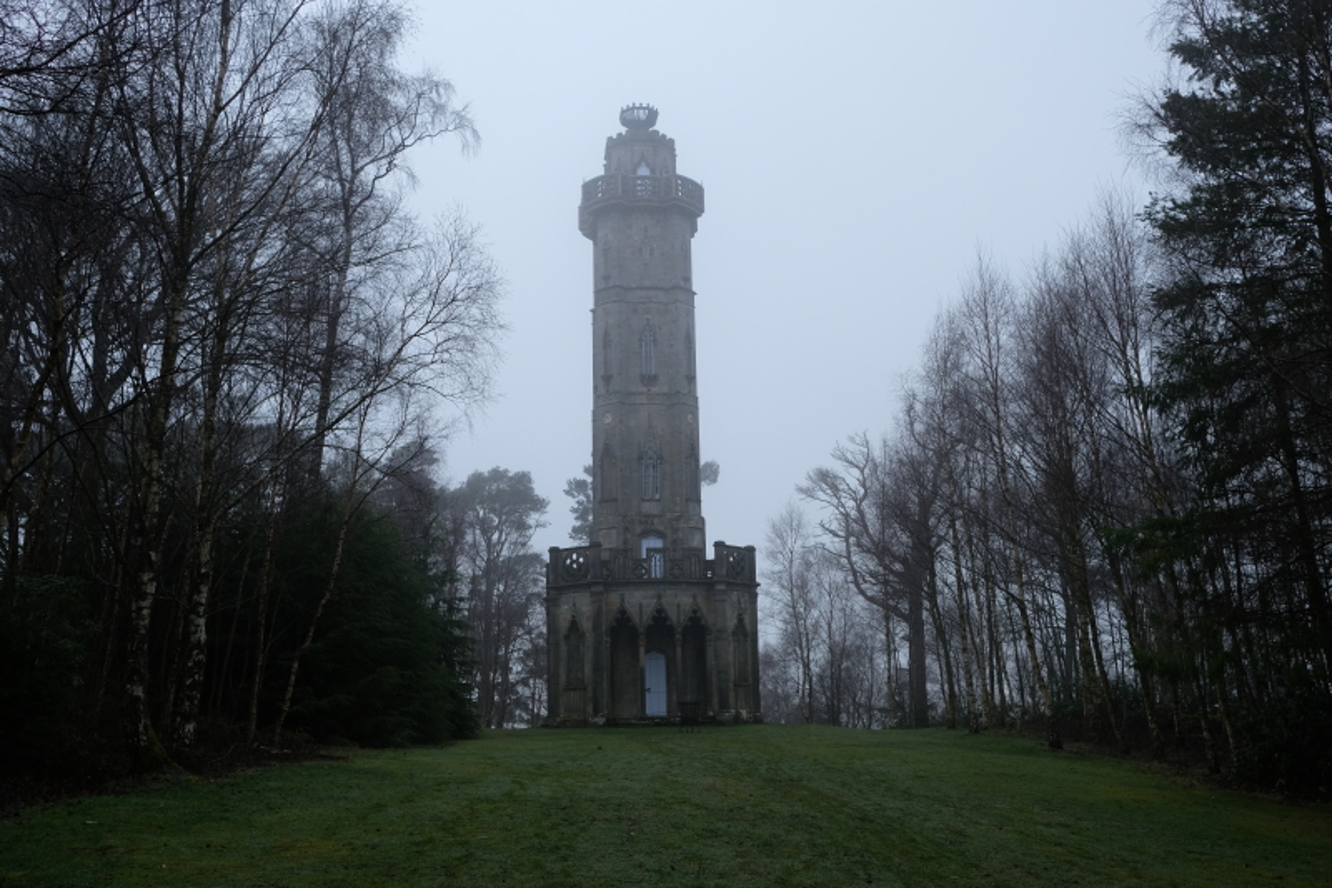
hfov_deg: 54.4
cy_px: 444
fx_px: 1295
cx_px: 666
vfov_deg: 37.8
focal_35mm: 35
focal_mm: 23
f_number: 4.5
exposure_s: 1/125
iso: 200
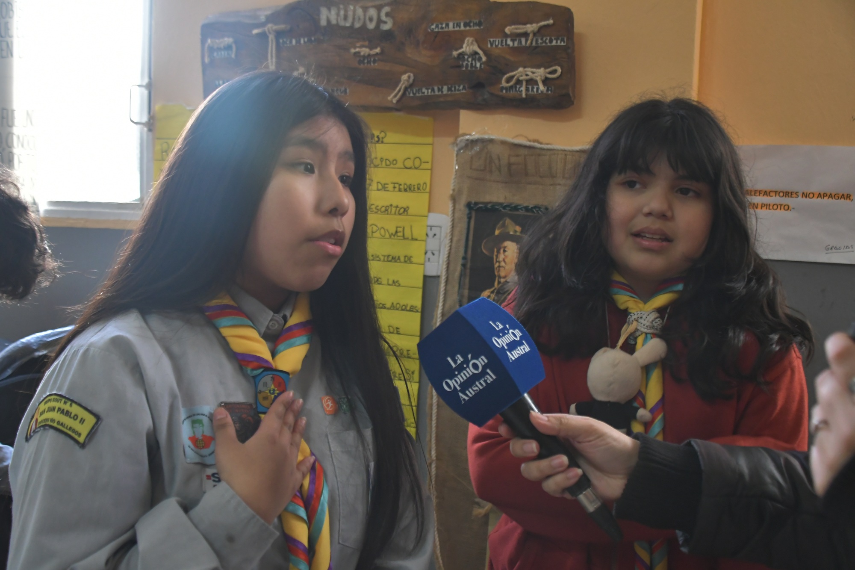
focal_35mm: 36
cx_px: 428
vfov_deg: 36.9
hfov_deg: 53.1
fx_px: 855
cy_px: 285
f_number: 3.8
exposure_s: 1/160
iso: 2500
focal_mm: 24
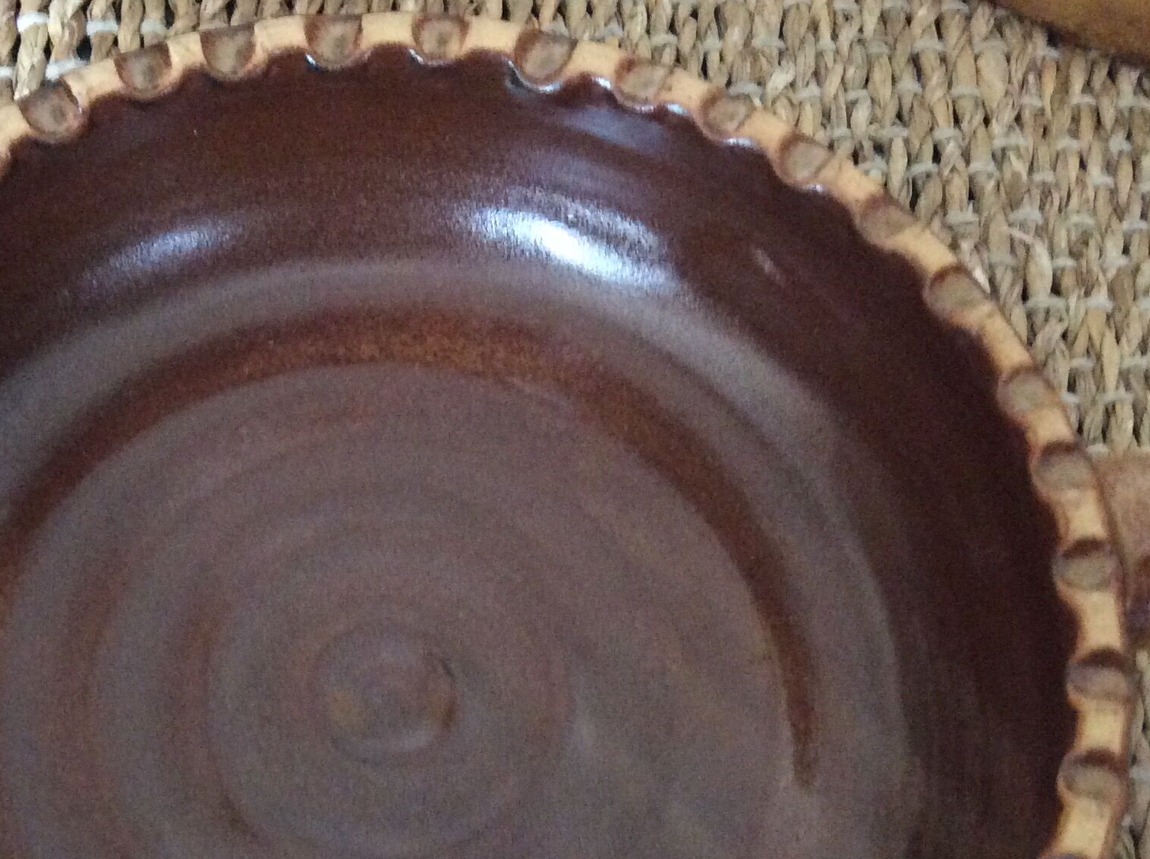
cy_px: 697
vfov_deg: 26.0
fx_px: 1824
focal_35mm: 55
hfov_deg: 34.6
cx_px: 365
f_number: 2.4
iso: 320
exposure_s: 1/17
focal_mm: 3.3
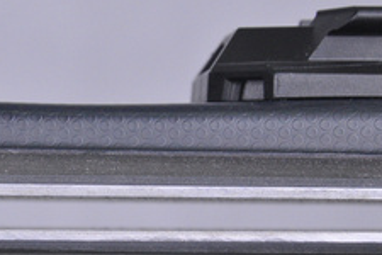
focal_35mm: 315
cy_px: 212
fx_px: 3342
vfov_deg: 4.4
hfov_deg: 6.5
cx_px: 76
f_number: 9.5
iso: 3200
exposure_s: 1/125
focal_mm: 105
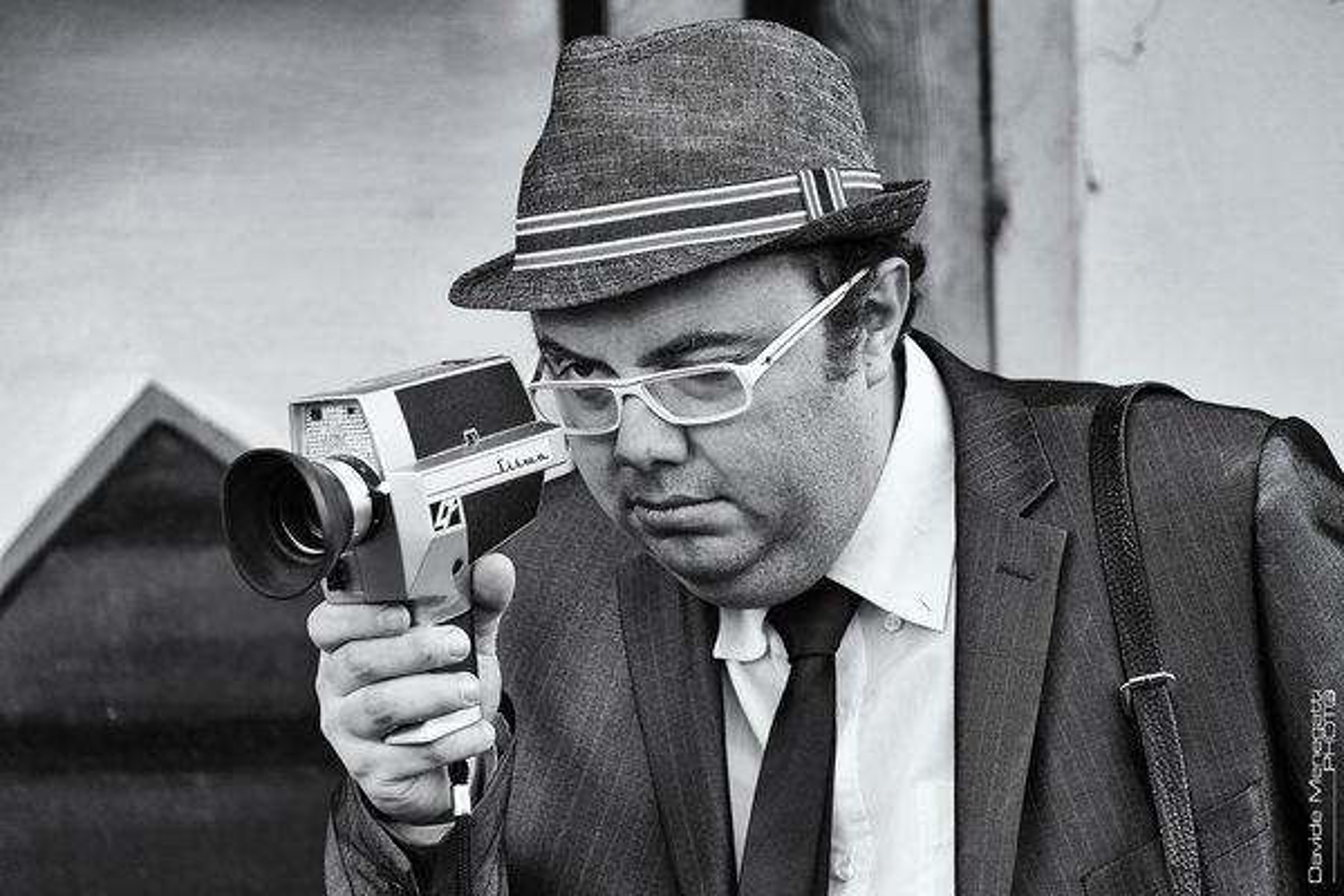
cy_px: 448
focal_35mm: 145
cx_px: 672
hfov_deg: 14.2
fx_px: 5413
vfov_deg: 9.5
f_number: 5.6
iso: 400
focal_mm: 145
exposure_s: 1/250
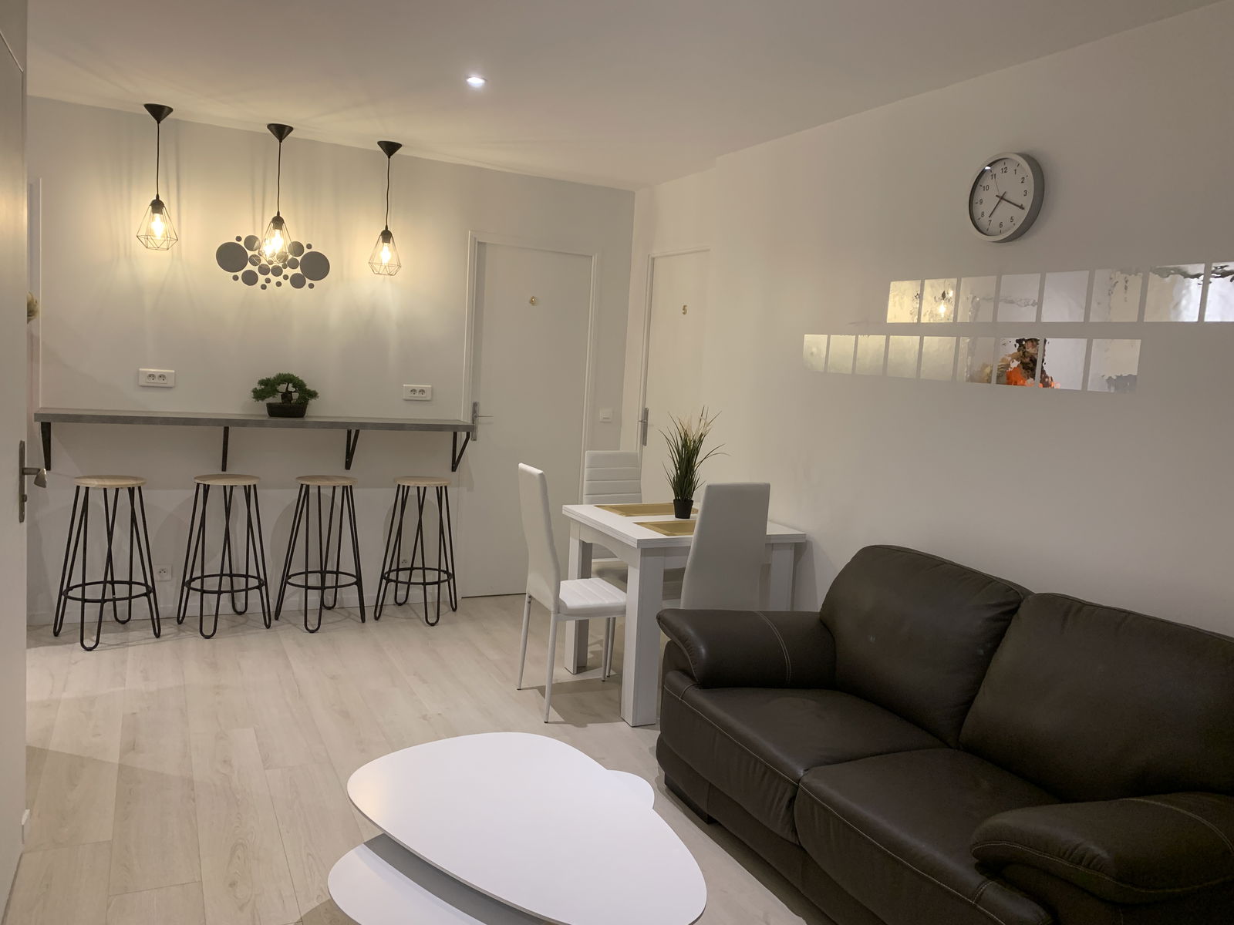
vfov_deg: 53.1
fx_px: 927
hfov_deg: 67.3
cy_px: 462
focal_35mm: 26
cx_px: 617
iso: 125
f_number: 1.8
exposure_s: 1/60
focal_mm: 4.25
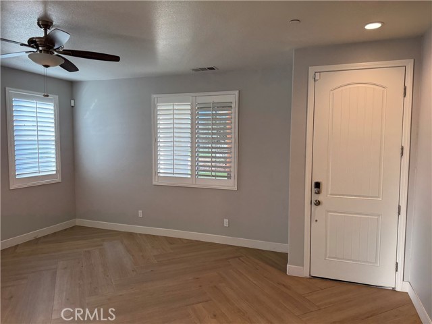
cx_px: 216
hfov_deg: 71.6
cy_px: 162
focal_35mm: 24
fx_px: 300
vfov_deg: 56.8
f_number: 1.78
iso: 80
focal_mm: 6.76
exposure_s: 1/131
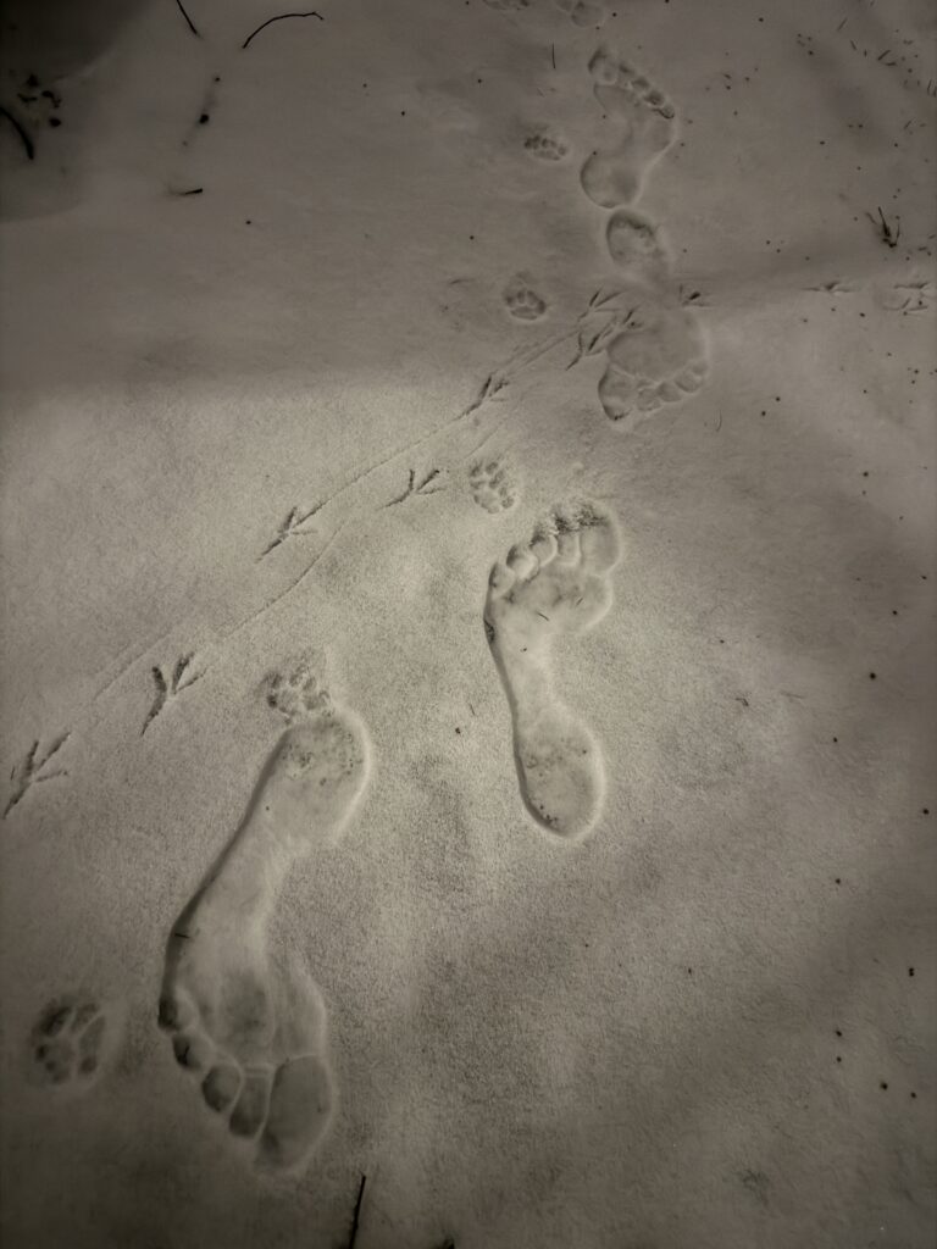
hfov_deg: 56.8
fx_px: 866
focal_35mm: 24
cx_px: 468
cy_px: 624
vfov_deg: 71.6
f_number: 1.78
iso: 1600
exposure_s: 1/9
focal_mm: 6.76
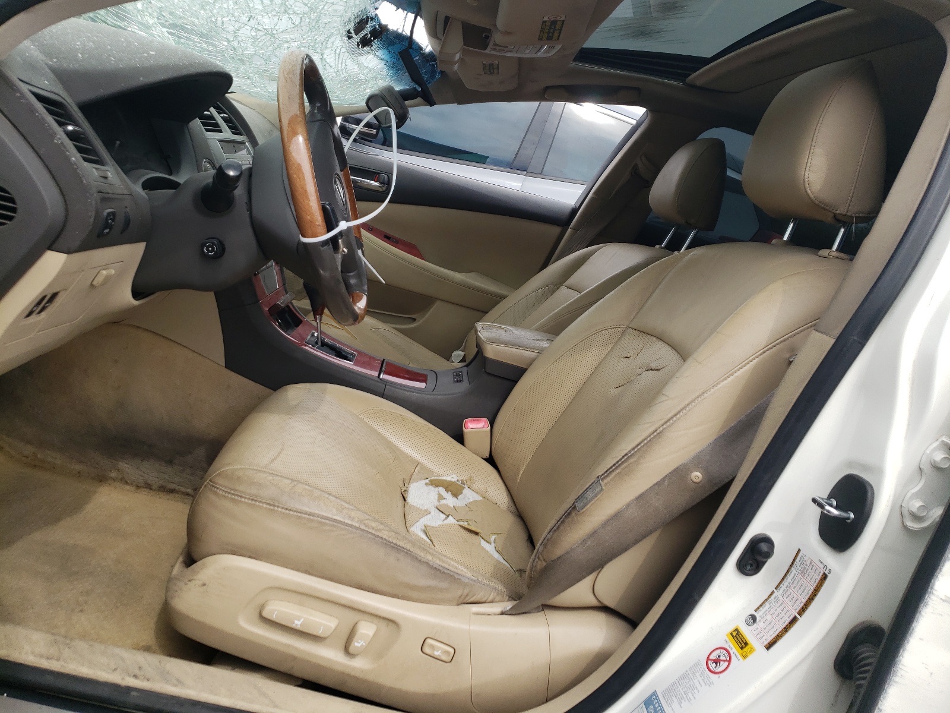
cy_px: 356
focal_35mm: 26
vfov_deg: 53.1
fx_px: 714
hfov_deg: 67.3
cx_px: 475
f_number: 1.5
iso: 50
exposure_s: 1/1250
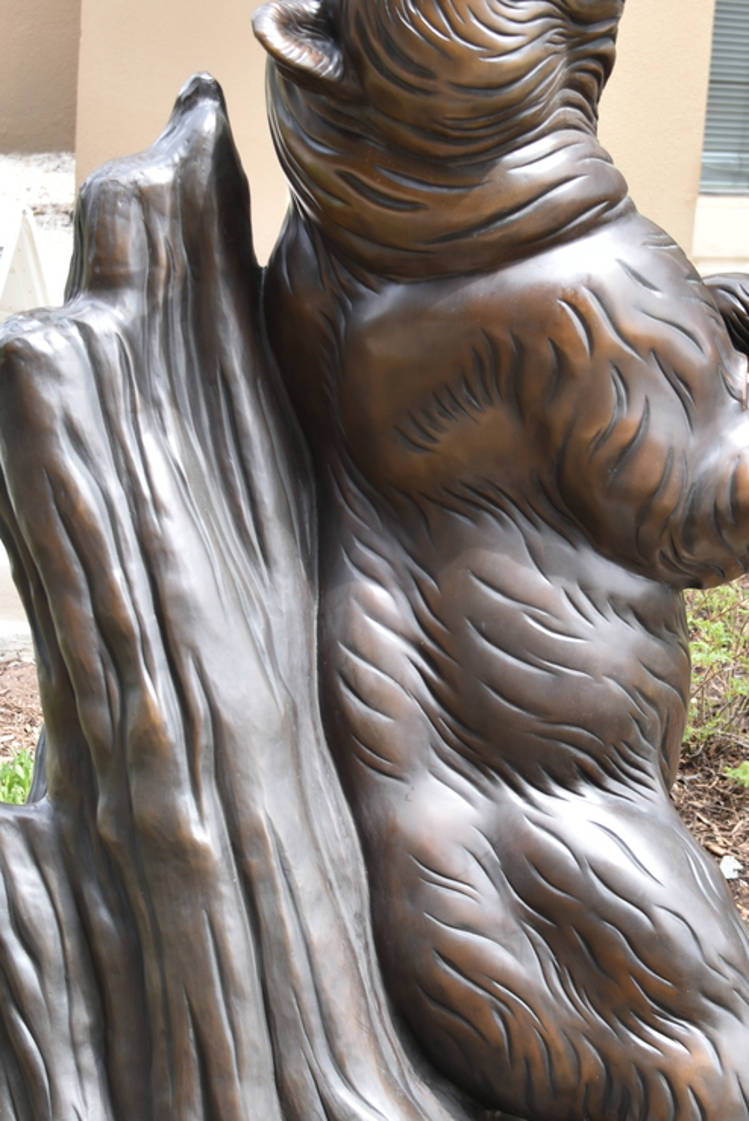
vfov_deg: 24.4
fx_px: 2588
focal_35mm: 83
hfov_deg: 16.4
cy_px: 660
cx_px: 487
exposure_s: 1/125
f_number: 5.6
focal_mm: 48
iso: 100
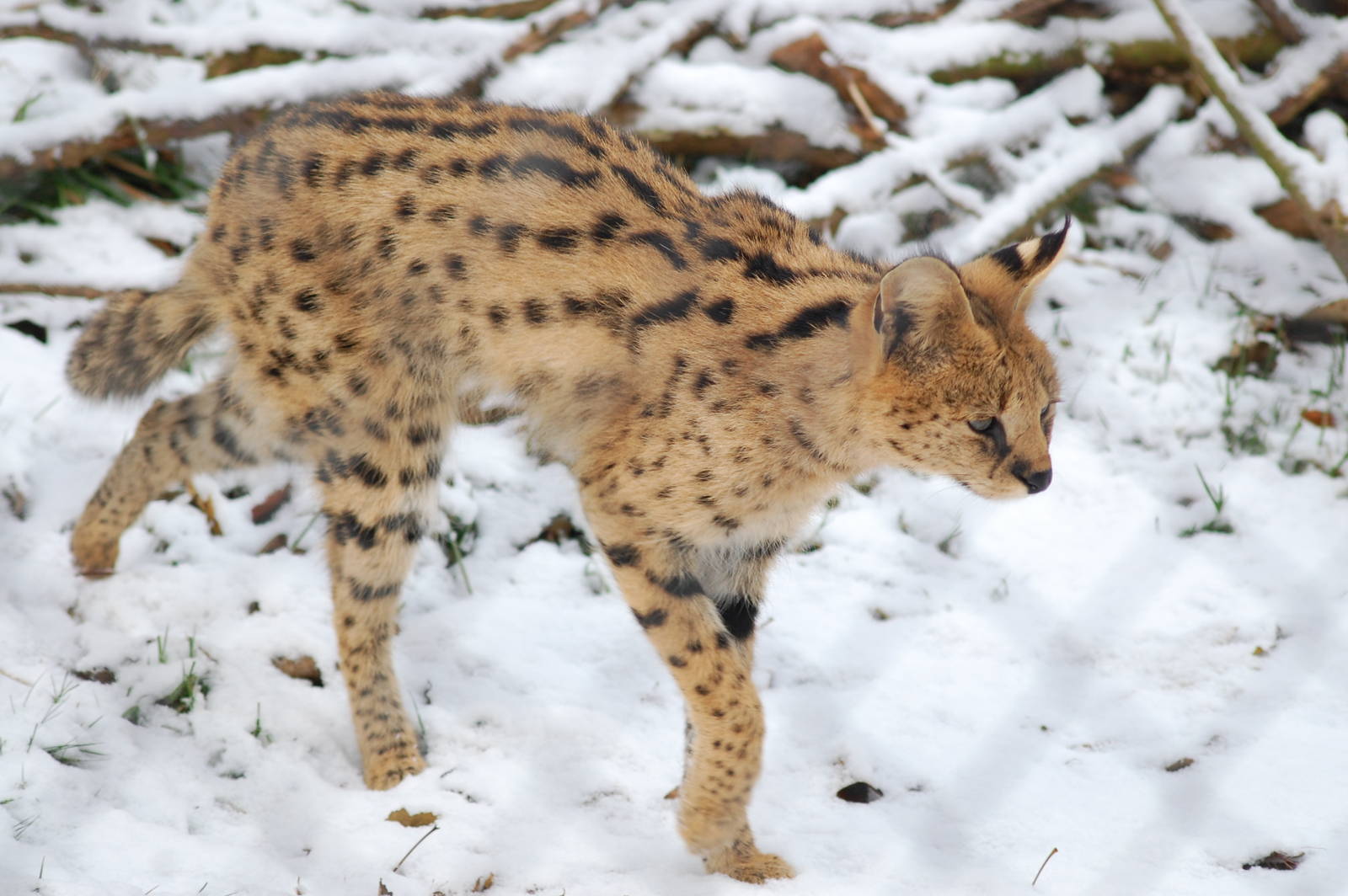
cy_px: 448
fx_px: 6173
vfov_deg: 8.3
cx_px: 674
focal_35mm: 165
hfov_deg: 12.5
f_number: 5
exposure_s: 1/400
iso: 400
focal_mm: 110
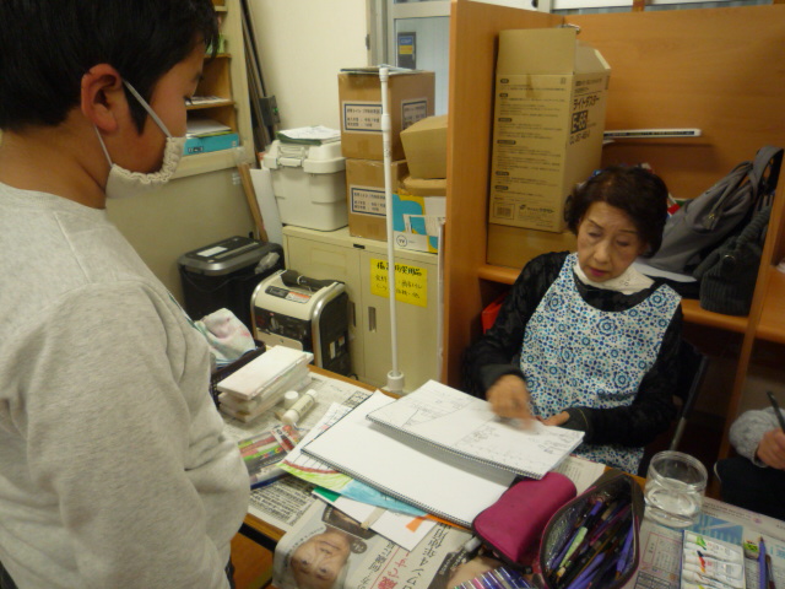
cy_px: 294
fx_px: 567
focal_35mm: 25
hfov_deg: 69.4
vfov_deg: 54.9
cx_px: 392
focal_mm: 4.4
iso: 200
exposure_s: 1/30
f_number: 2.8
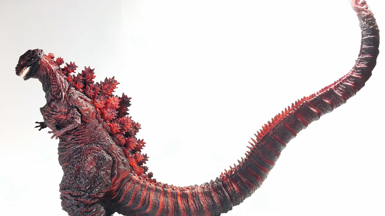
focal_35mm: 32
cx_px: 193
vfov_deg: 36.6
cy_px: 118
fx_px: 327
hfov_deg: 61.0
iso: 64
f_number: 2.2
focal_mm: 4.15
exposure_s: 1/30
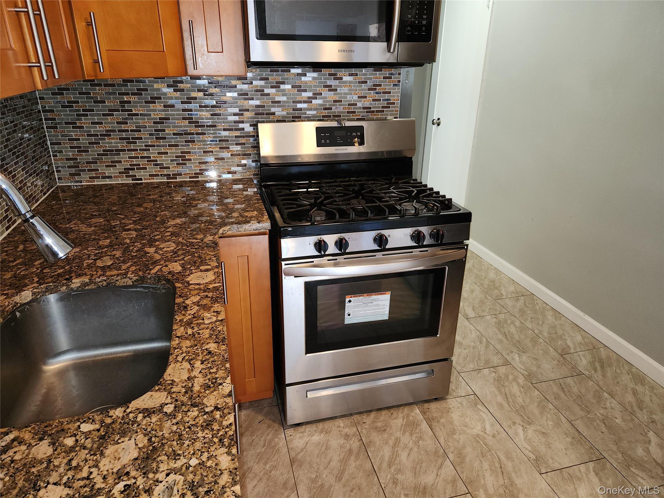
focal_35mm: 23
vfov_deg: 58.9
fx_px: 441
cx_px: 332
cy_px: 249
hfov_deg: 73.9
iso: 100
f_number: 1.8
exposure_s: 1/30
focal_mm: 5.4
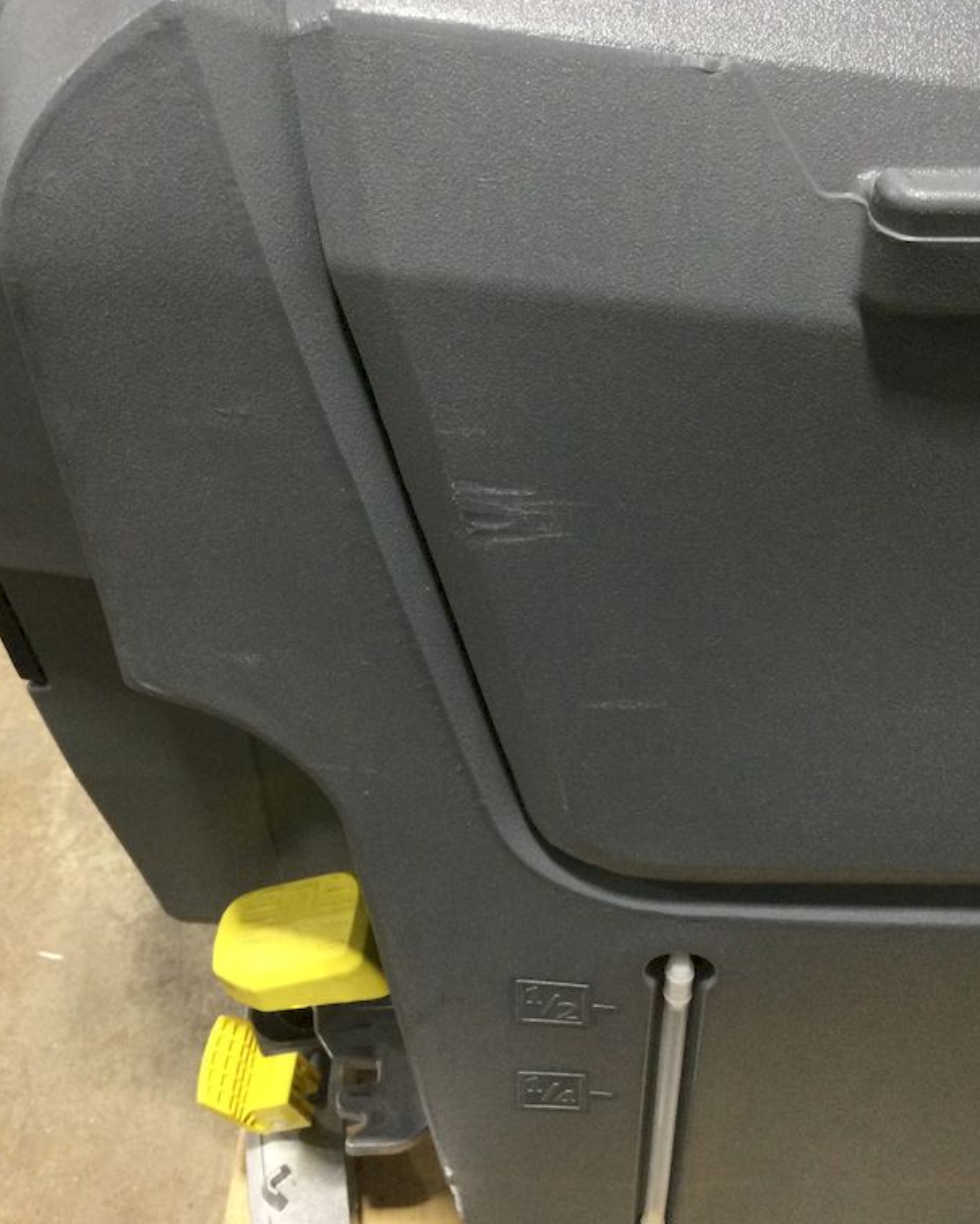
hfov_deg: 37.3
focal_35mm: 40
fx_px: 1450
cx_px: 533
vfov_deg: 45.8
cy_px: 614
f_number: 2.4
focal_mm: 3.3
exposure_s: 1/33
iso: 200
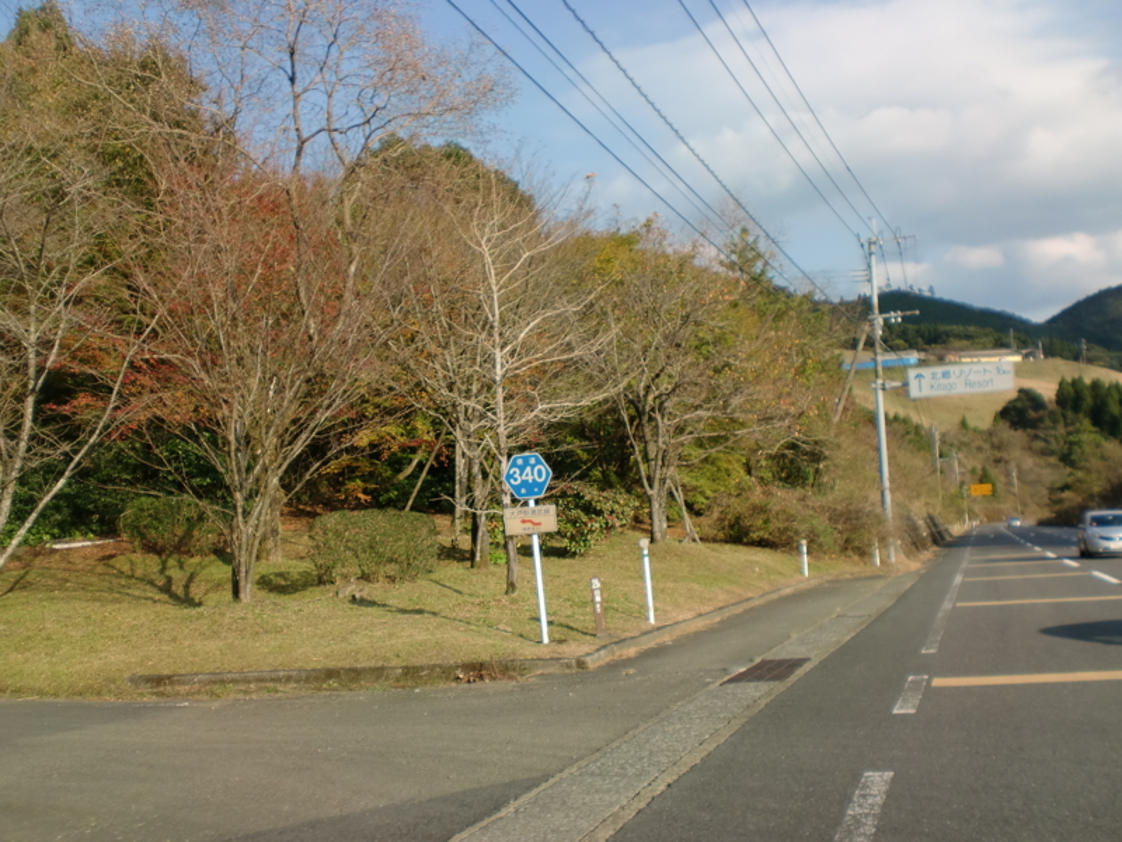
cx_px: 561
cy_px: 421
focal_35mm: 35
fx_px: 1134
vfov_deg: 40.7
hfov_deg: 52.6
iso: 64
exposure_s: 1/500
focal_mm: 6.3
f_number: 3.1
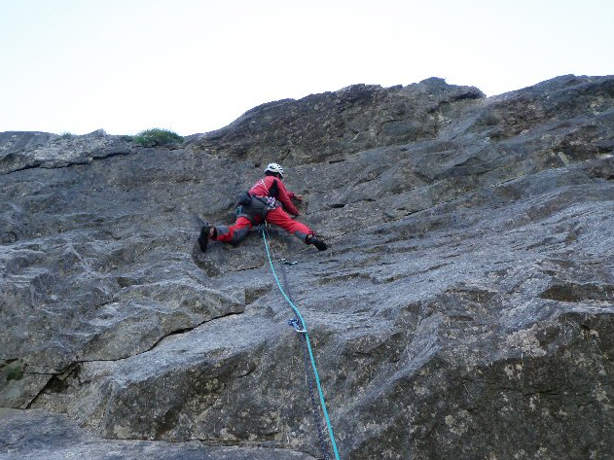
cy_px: 244
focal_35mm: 30
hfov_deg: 60.0
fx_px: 532
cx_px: 308
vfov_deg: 46.8
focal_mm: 5
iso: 50
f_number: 3.5
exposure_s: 1/80
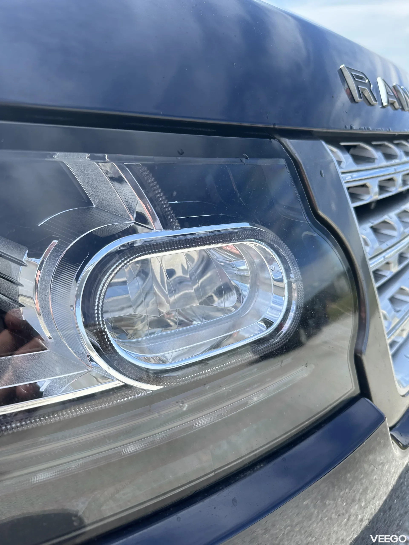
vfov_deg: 71.6
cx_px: 204
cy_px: 272
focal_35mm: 24
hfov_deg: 56.8
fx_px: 378
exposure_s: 1/1664
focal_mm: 6.86
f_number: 1.78
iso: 80
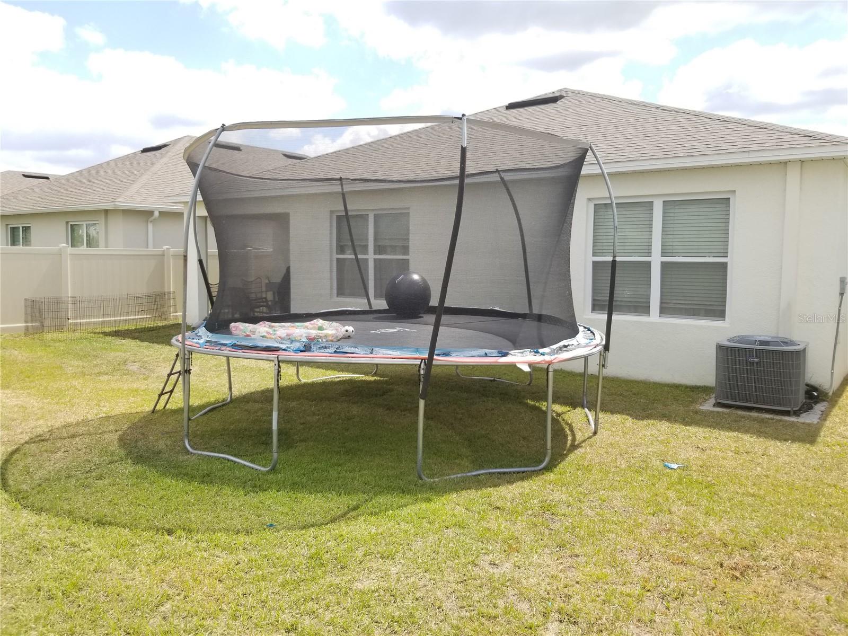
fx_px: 637
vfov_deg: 53.1
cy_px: 318
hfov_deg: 67.3
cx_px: 424
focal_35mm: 26
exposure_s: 1/1388
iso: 50
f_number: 1.7
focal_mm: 4.25
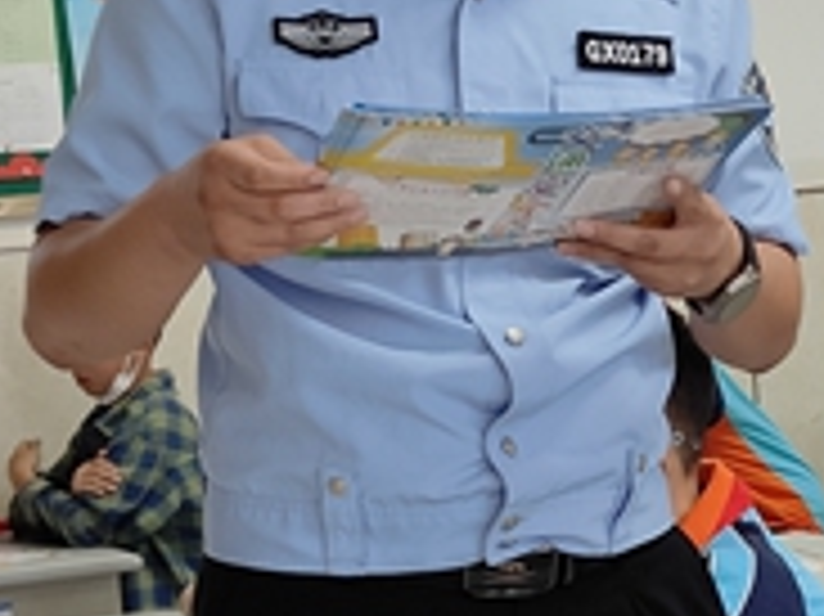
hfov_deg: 18.5
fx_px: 2498
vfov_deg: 13.9
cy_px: 567
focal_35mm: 105
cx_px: 666
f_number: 1.8
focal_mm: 5.59
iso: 112
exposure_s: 1/111
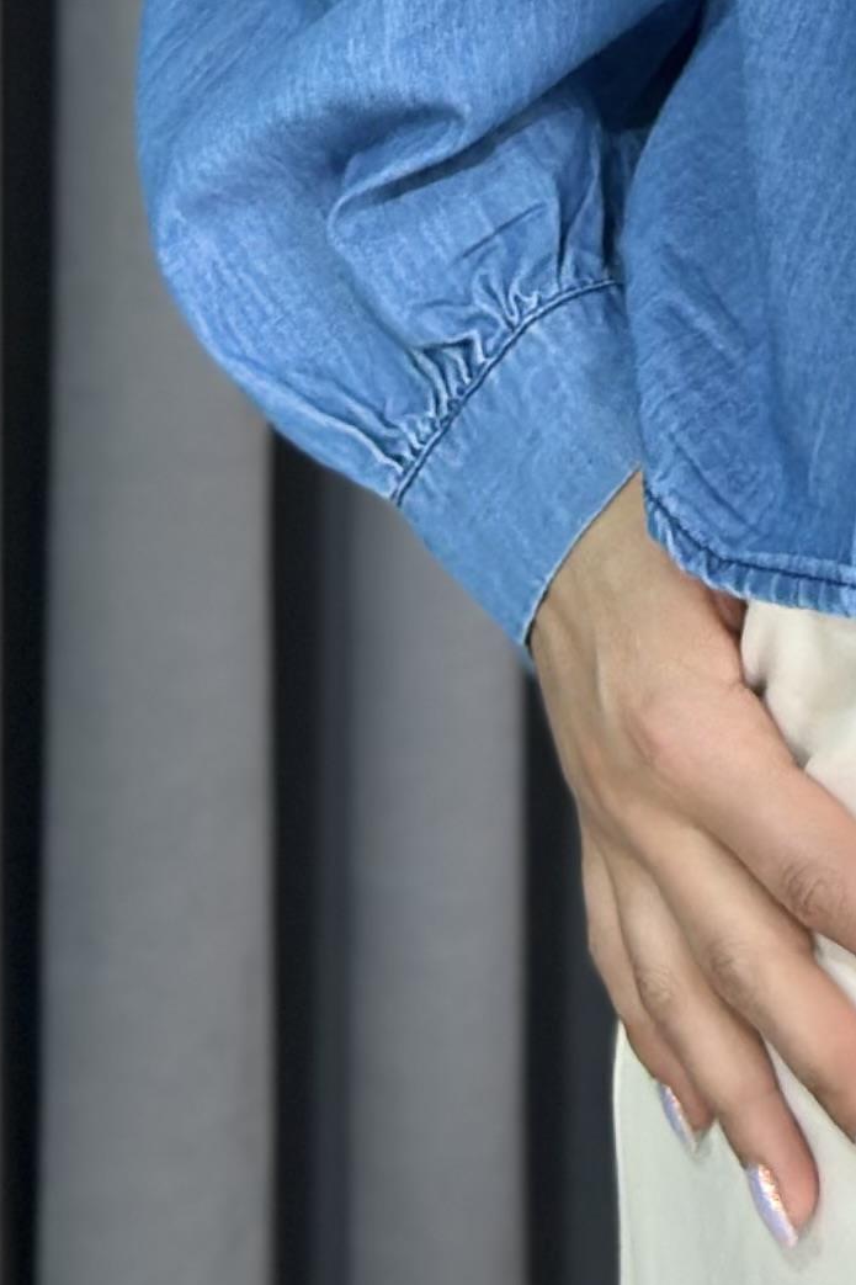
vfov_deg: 10.1
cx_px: 1498
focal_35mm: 193
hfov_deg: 6.9
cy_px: -987
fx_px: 6885
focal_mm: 6.86
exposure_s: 1/139
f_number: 1.78
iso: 80
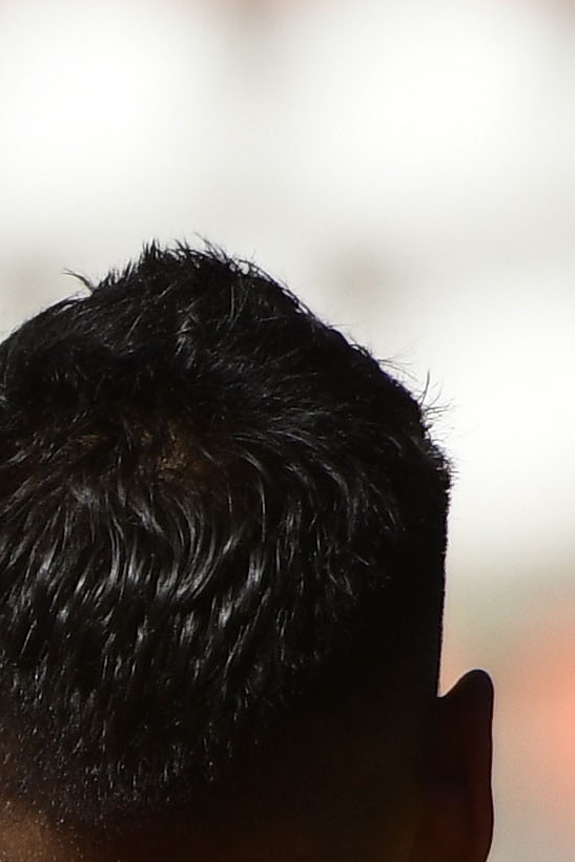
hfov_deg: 0.3
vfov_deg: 0.5
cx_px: -3222
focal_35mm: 4022
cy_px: 2430
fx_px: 96394
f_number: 6.3
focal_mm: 400
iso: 200
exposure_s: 1/1250
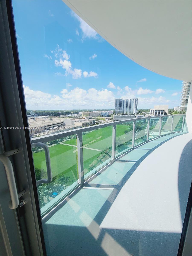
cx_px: 96
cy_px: 128
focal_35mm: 13
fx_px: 96
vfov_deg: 106.2
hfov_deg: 89.9
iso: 50
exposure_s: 1/694
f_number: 2.2
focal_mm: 2.2
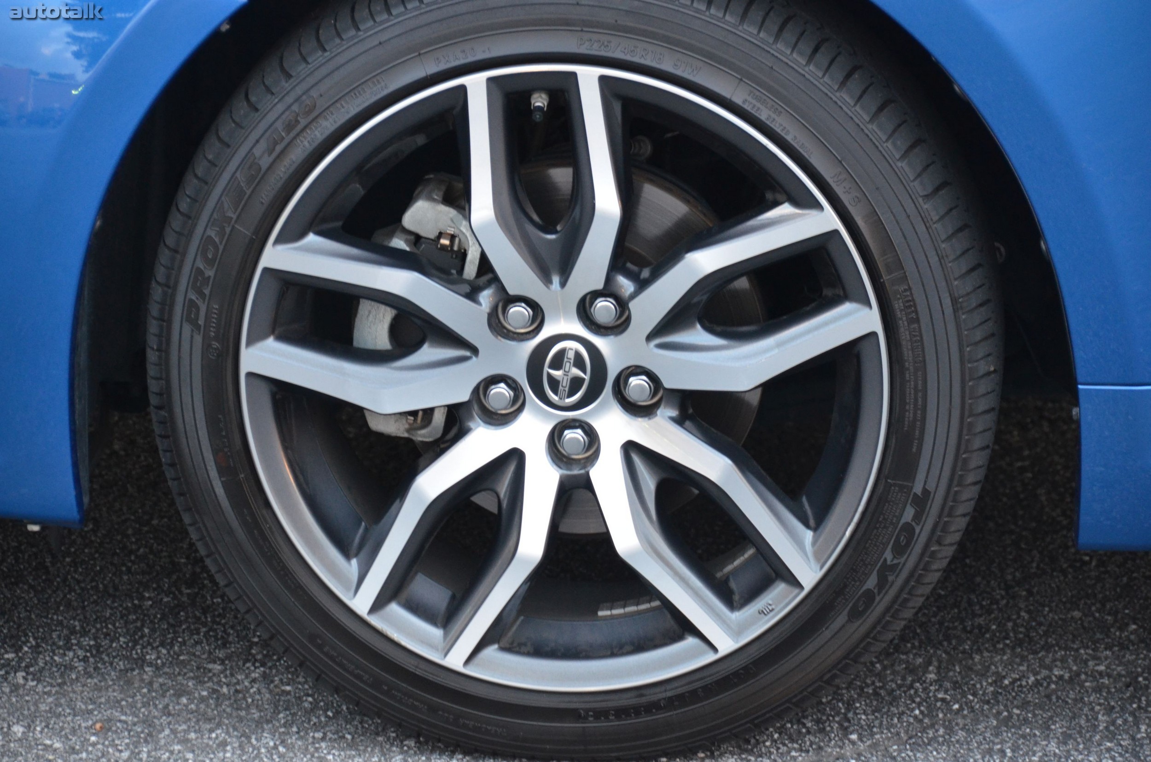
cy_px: 381
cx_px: 576
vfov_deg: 7.0
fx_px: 6222
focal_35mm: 195
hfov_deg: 10.6
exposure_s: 1/60
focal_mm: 130
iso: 1600
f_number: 5.6
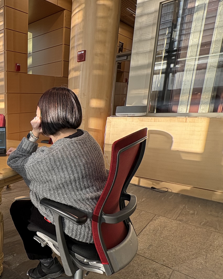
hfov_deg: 42.4
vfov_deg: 65.9
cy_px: 154
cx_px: -26
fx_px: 215
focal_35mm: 26
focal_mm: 2.22
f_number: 2.2
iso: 64
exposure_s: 1/147
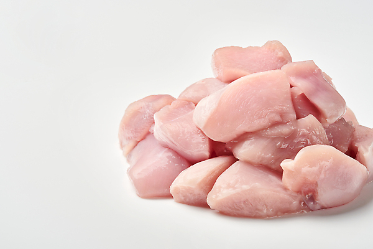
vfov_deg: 13.0
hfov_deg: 19.5
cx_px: 186
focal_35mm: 105
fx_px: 1088
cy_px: 124
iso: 250
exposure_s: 1/125
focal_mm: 105
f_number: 22
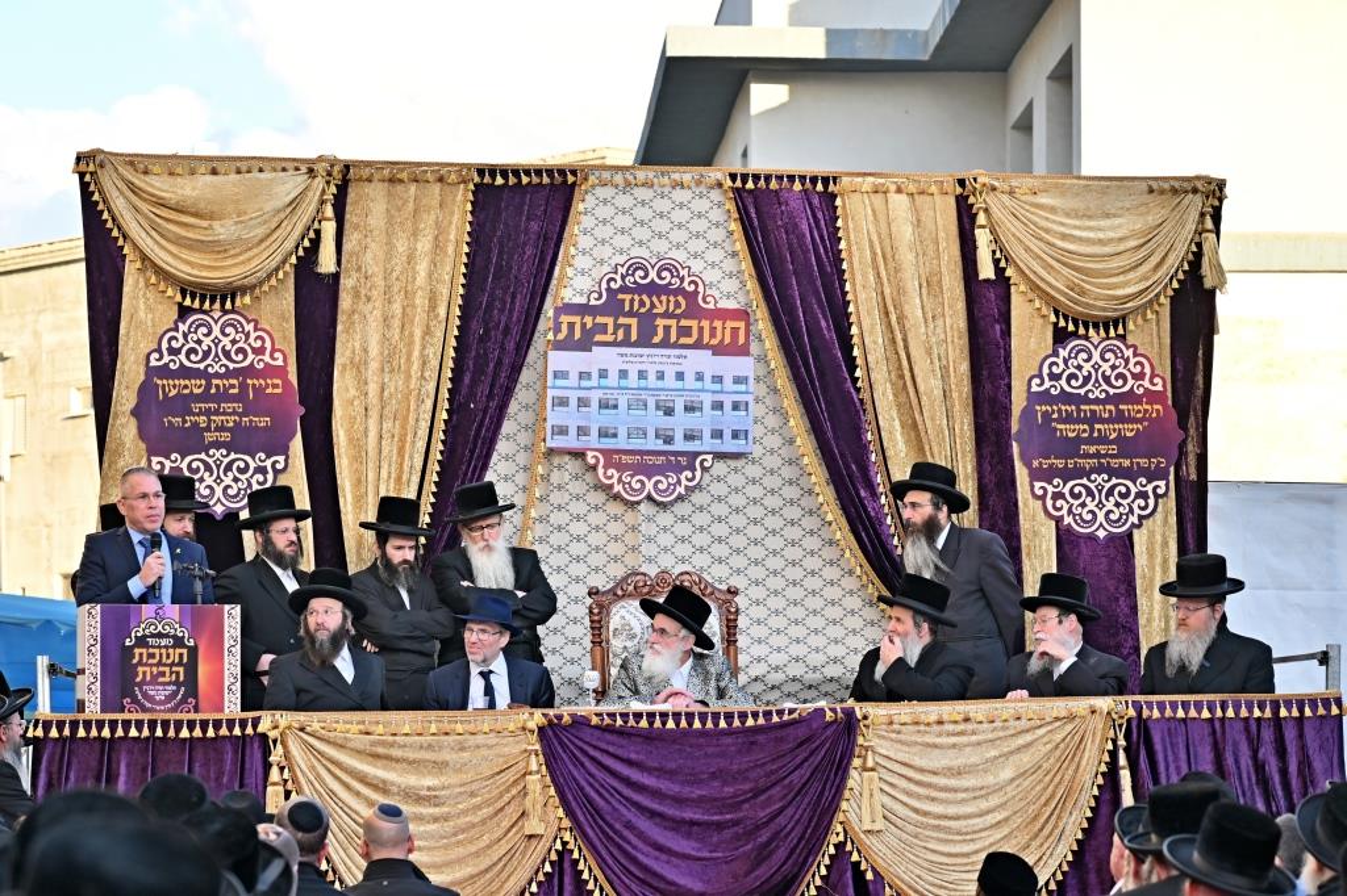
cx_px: 674
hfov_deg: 17.4
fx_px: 4413
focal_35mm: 118
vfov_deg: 11.6
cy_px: 448
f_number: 4
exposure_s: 1/200
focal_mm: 79
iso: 80
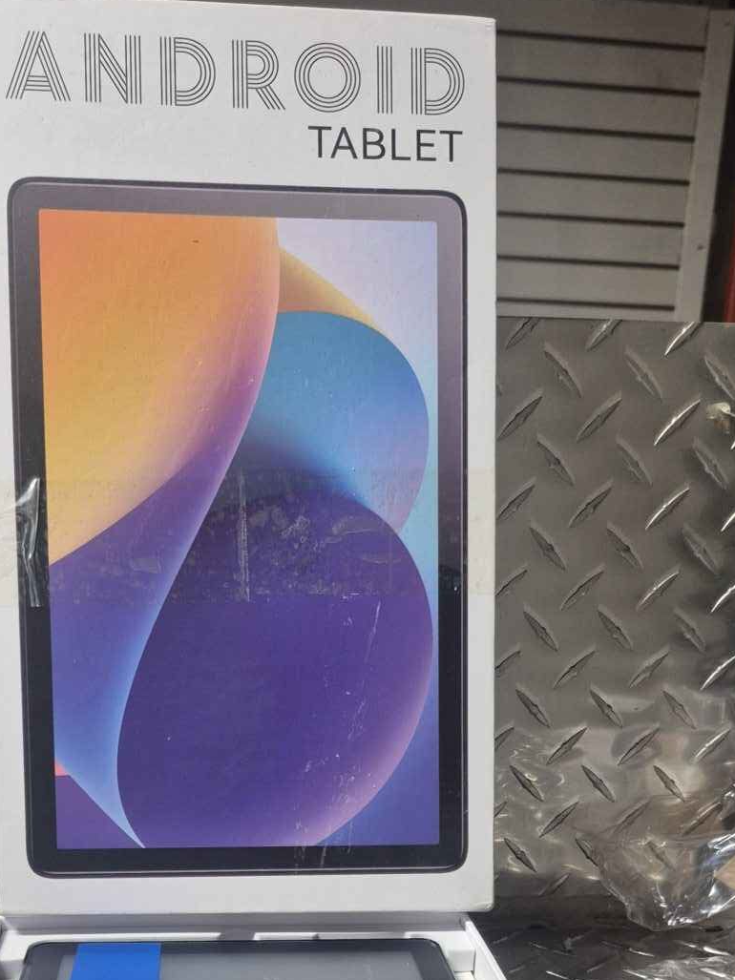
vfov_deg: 40.6
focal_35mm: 43
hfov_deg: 33.5
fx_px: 1218
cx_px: 317
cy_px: 879
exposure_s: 1/120
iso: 250
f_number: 1.8
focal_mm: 5.4
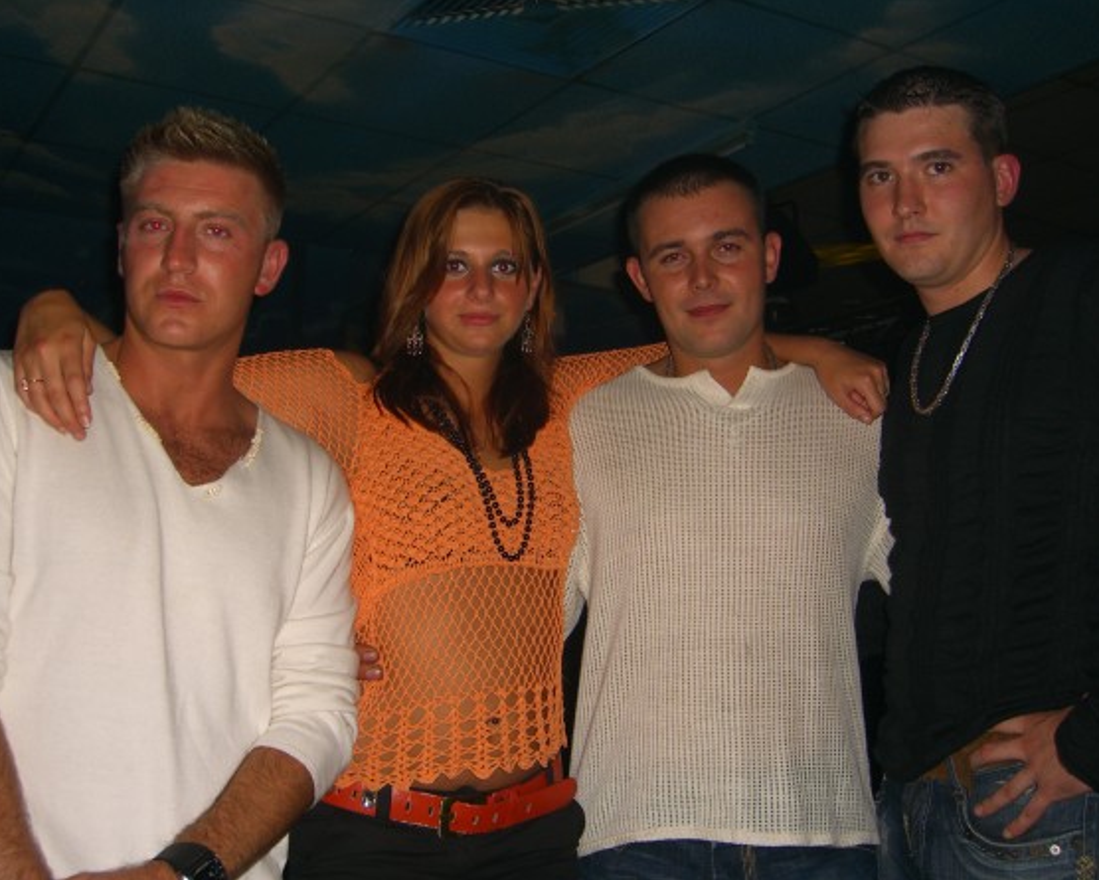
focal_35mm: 40
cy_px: 441
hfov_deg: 45.8
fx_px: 1301
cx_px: 516
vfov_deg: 37.3
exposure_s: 1/60
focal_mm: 7.9
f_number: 2.8
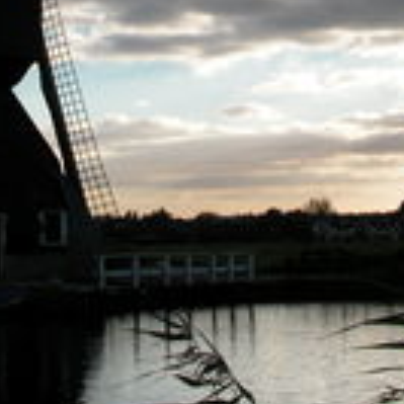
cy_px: 6
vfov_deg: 14.3
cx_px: 131
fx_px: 1584
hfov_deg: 14.5
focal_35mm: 120
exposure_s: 1/302
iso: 100
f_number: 7.5
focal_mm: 11.6
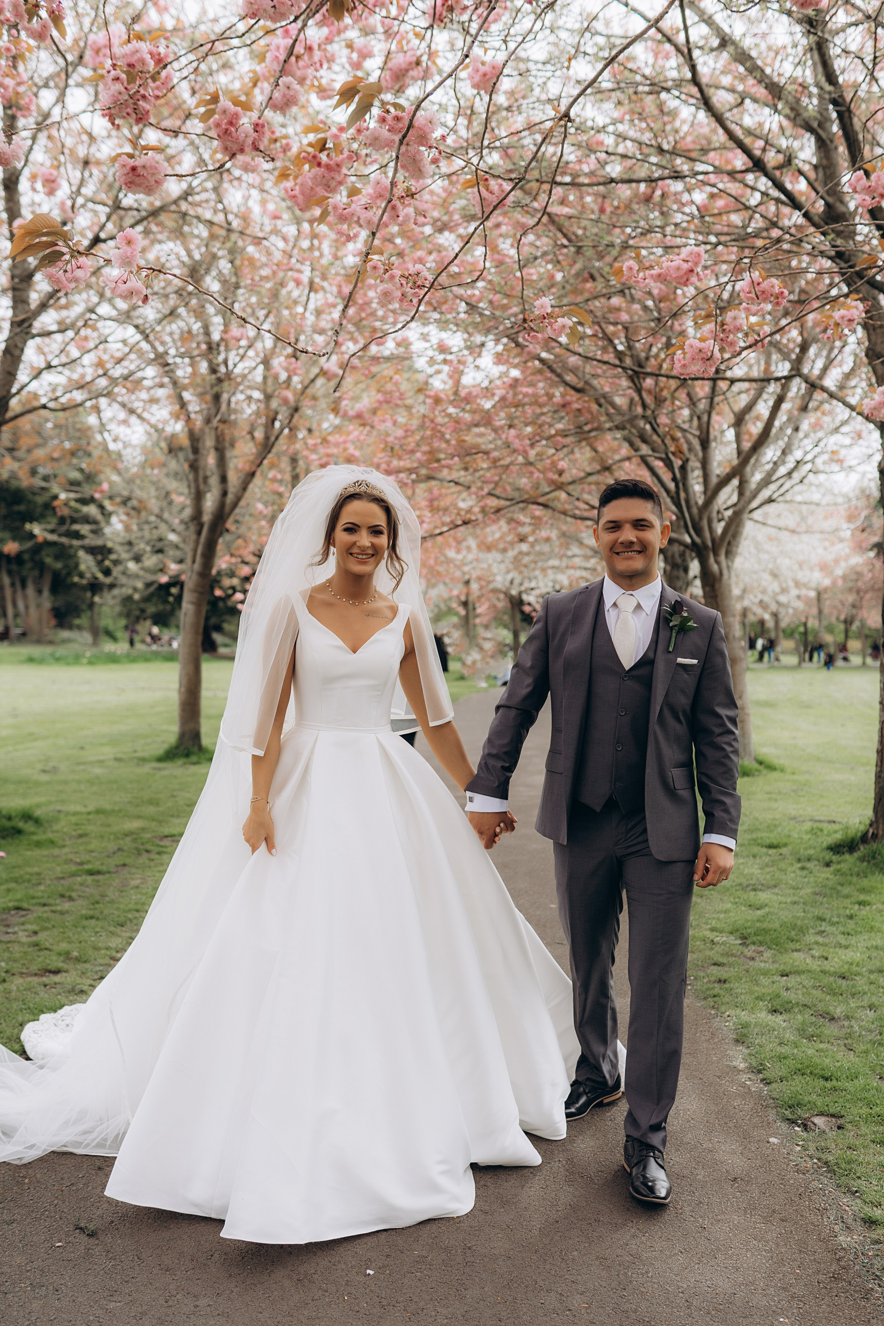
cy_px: 663
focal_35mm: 35
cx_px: 442
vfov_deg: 54.4
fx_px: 1289
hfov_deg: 37.9
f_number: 2.5
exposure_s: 1/1600
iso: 250
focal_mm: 35
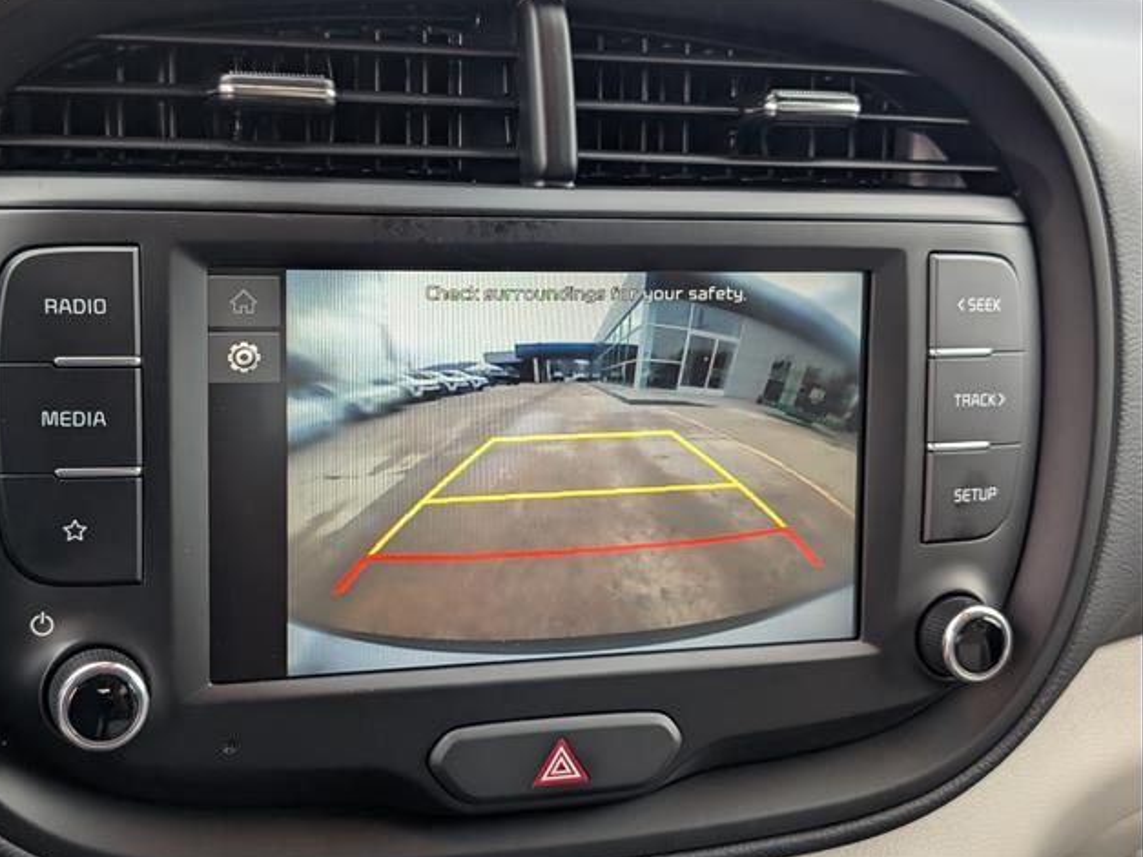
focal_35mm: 50
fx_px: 1651
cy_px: 427
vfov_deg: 29.1
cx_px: 563
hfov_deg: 38.2
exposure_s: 1/333
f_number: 1.68
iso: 218
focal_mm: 6.9
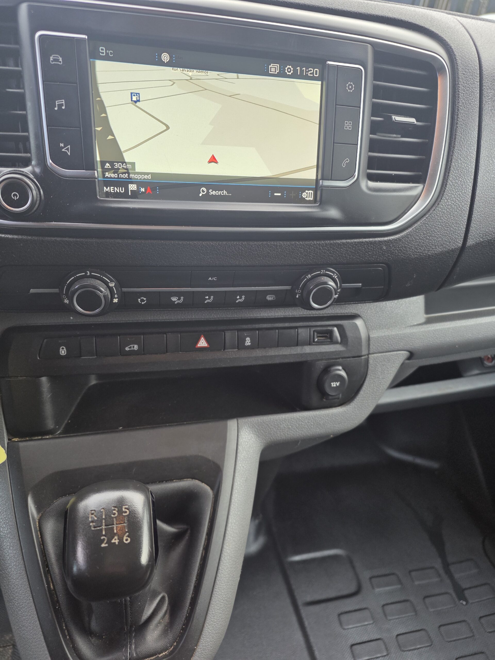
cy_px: 330
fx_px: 439
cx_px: 248
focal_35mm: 23
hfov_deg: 58.9
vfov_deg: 73.9
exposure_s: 1/100
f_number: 1.7
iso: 80
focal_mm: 6.25
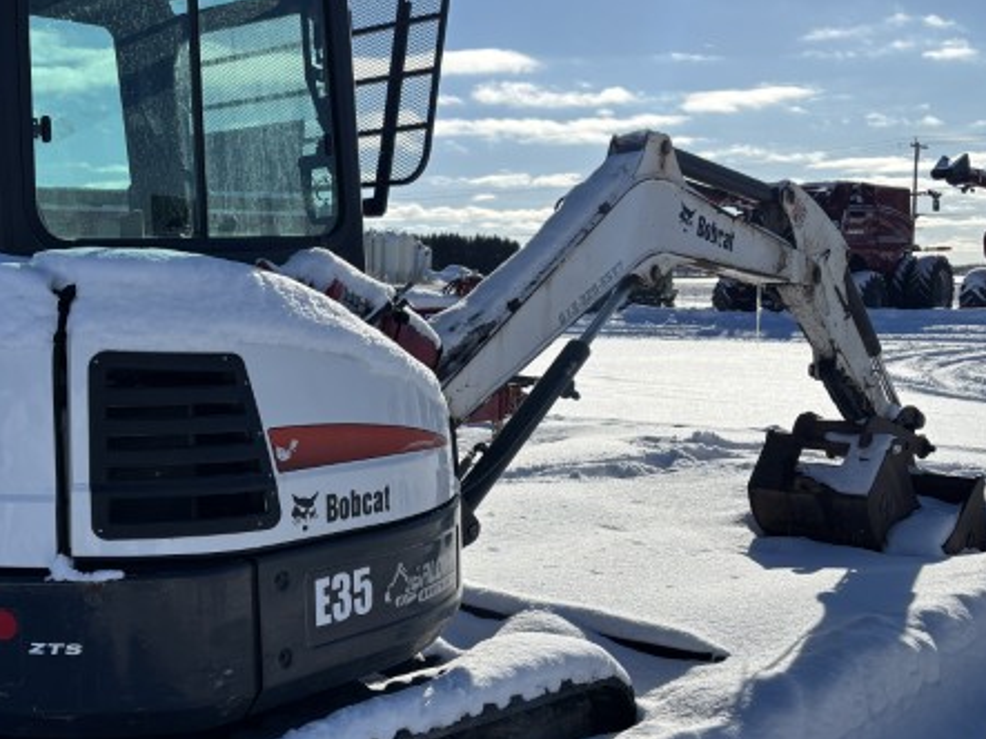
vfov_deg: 30.8
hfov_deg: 39.6
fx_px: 1338
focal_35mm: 47
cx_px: 280
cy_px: 432
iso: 50
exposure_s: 1/8333
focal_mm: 5.96
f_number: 1.6
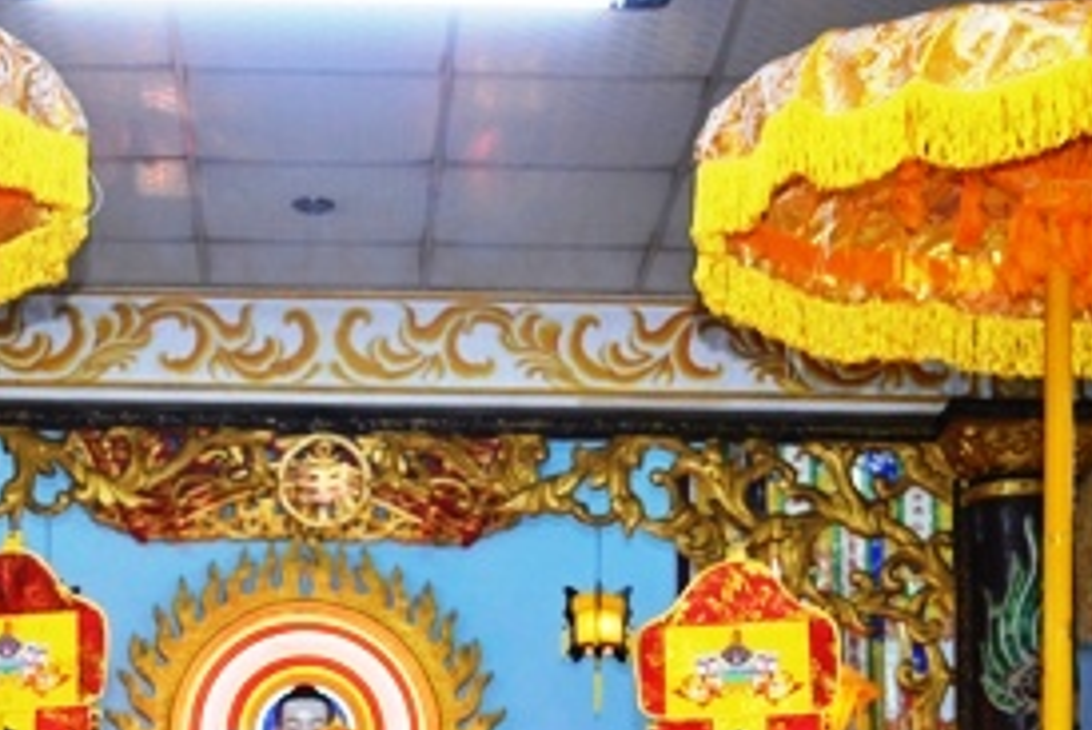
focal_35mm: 91
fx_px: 2762
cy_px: 814
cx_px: 371
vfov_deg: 14.7
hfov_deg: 22.3
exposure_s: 1/60
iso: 720
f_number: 4.2
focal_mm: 26
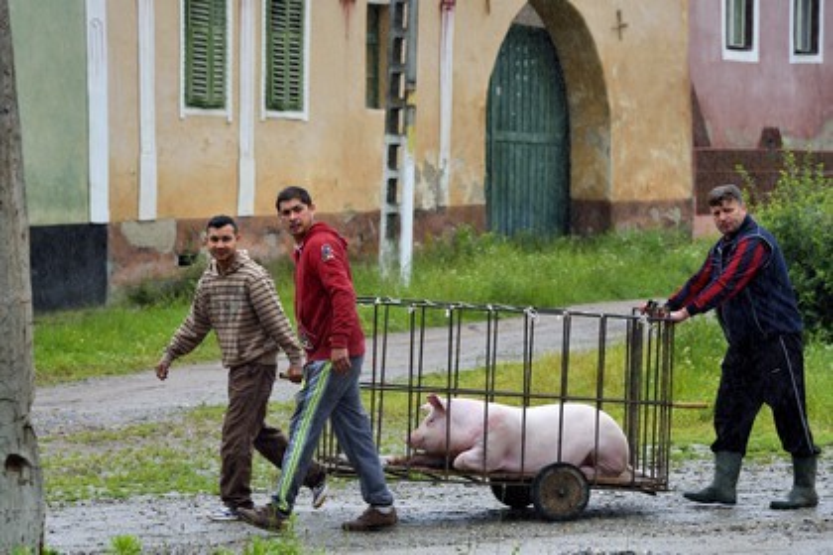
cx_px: 416
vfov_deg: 7.4
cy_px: 278
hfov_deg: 11.1
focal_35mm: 185
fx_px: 4280
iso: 800
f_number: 10
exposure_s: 1/250
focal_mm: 185
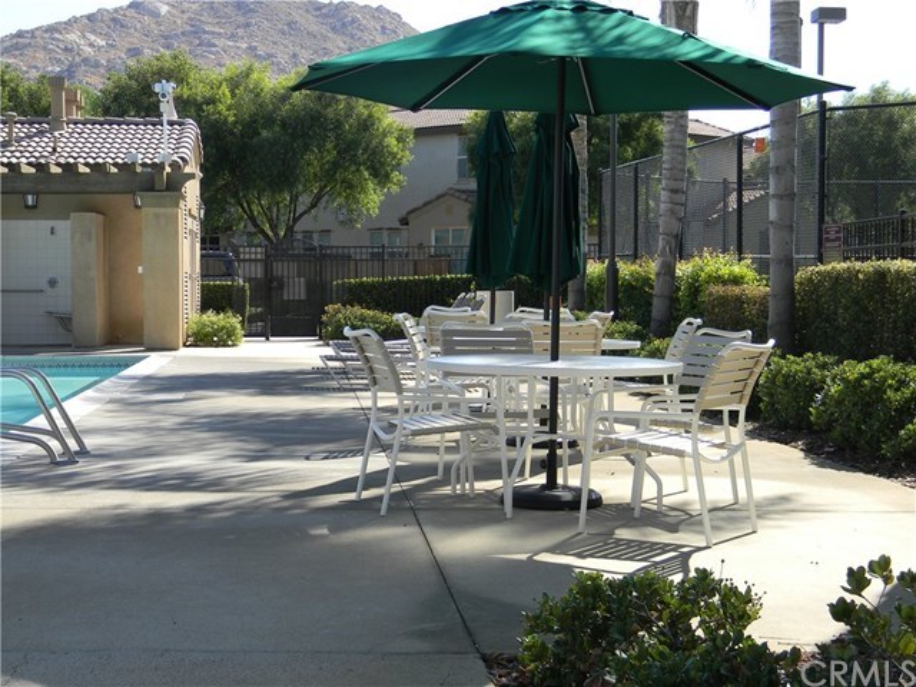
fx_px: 1482
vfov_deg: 26.1
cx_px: 458
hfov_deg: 34.3
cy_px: 344
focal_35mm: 56
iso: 80
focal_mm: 10.1
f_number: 4.1
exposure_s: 1/278
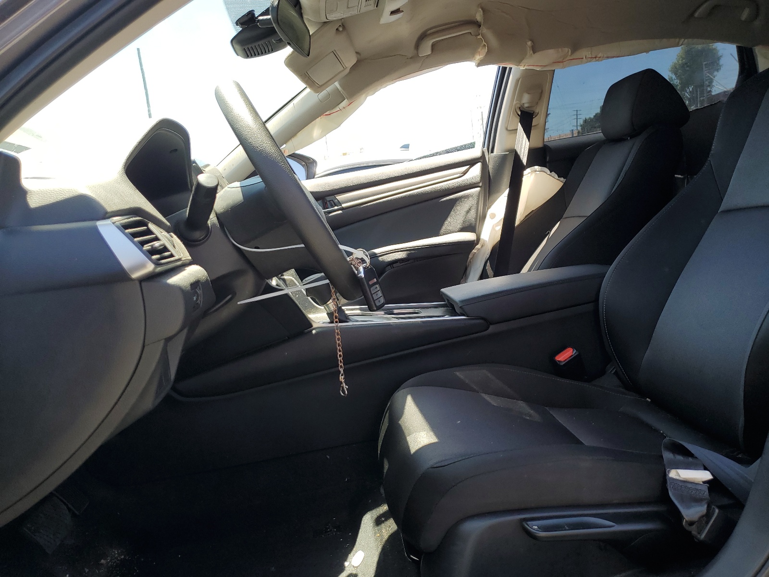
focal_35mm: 26
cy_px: 288
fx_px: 578
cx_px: 384
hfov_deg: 67.3
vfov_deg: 53.1
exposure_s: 1/500
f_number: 1.5
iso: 50
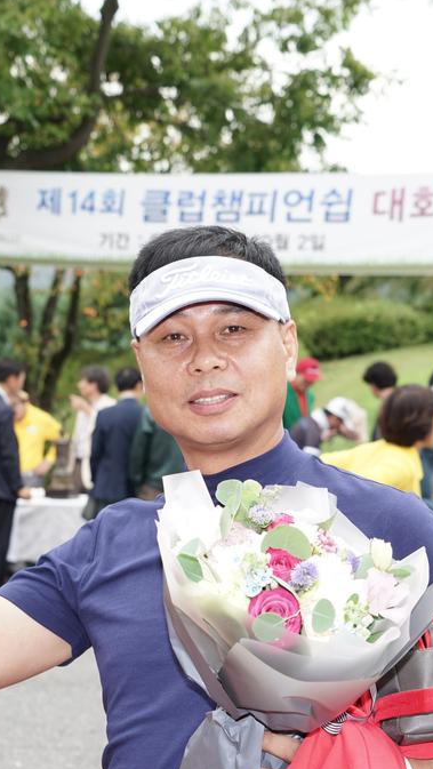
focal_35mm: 86
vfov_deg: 24.7
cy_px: 386
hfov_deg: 14.1
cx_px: 191
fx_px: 1754
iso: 160
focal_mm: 54
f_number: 6.3
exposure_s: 1/60
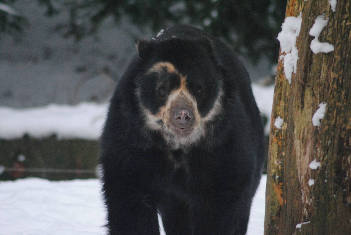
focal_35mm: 450
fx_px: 4393
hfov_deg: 4.6
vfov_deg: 3.1
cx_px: 176
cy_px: 118
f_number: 5.6
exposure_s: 1/500
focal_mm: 300
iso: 1400
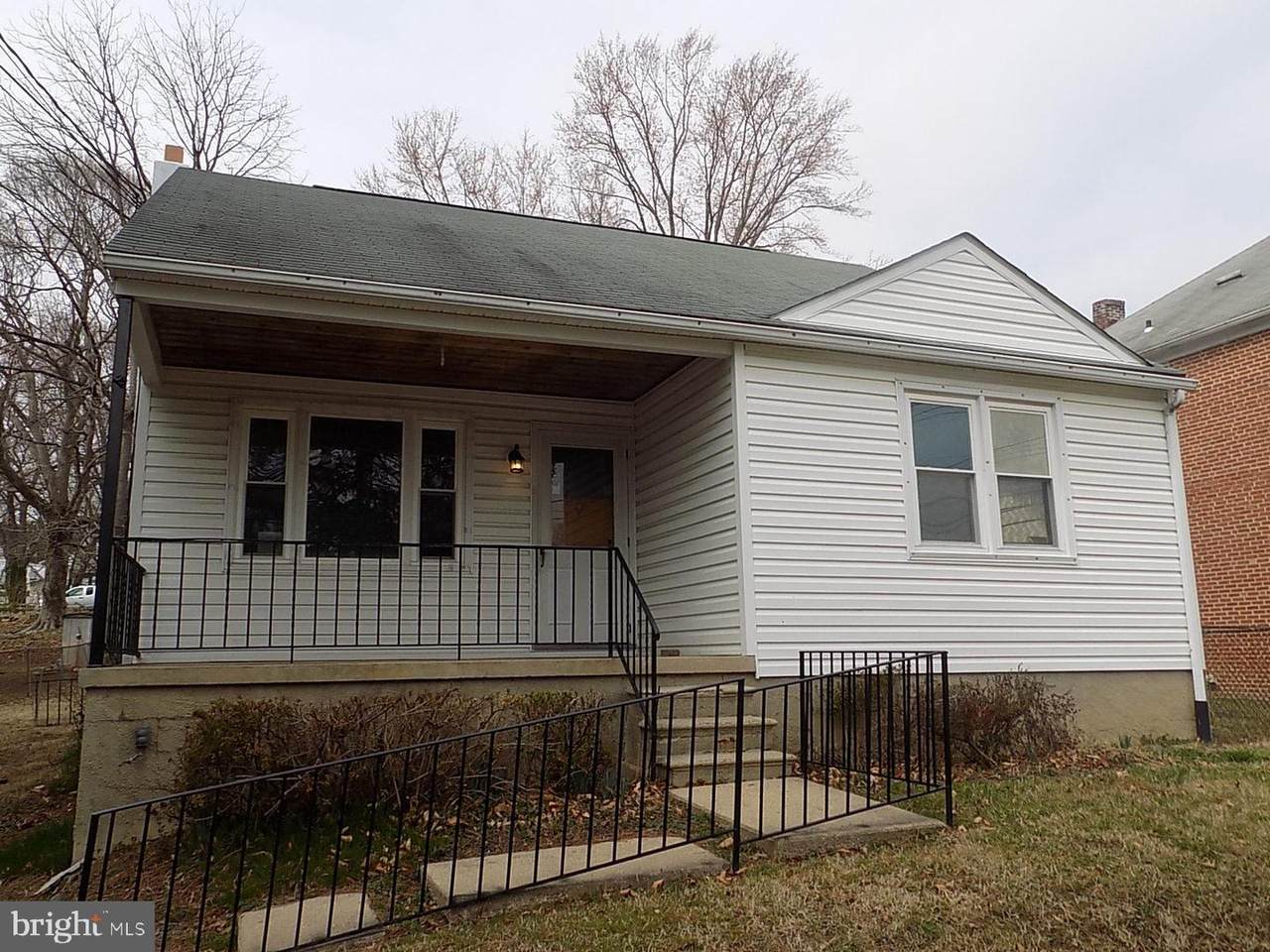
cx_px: 635
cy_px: 476
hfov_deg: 65.3
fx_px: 991
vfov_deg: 51.4
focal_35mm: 27
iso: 80
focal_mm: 4.8
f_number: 3.2
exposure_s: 1/800
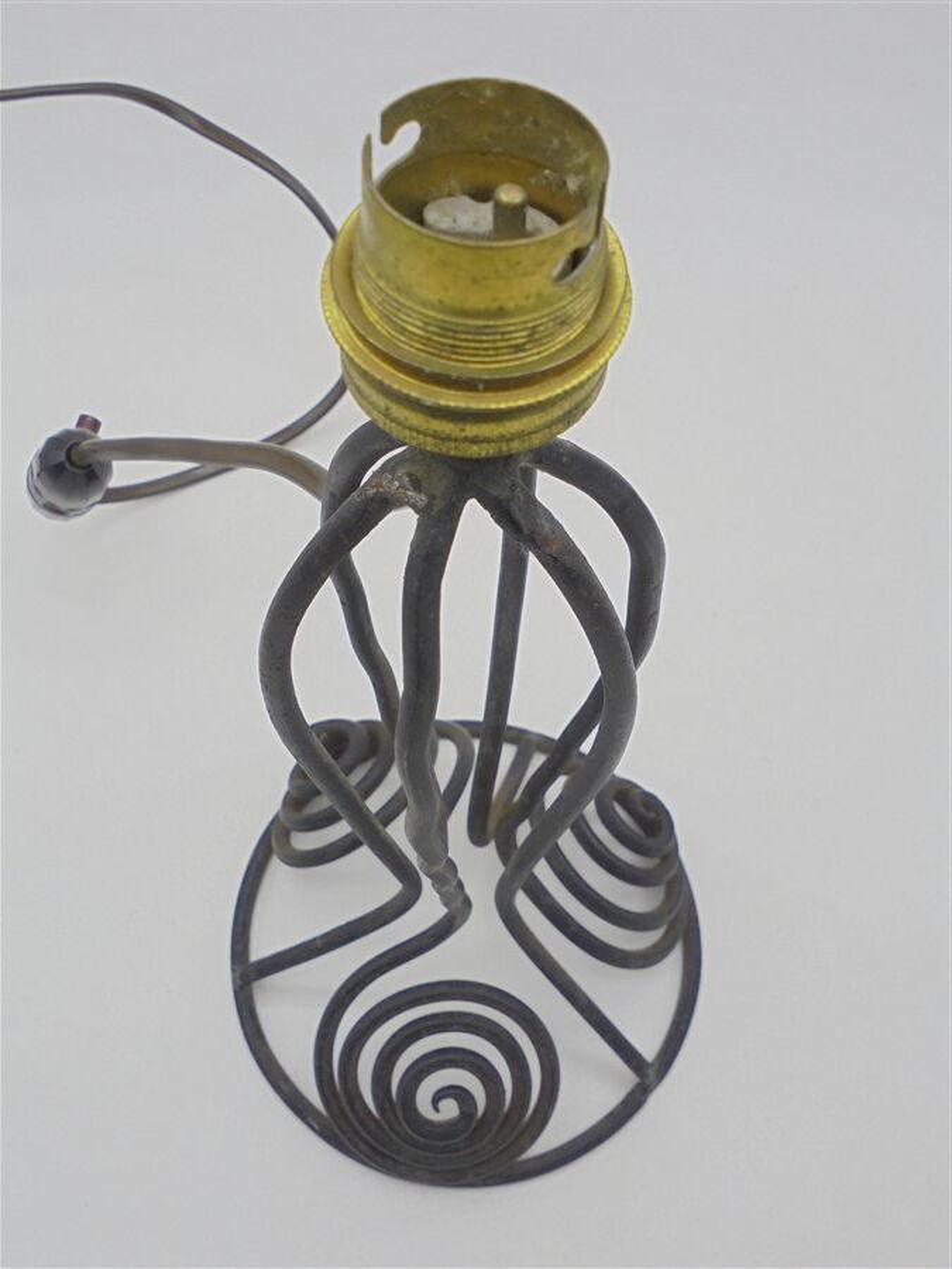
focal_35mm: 34
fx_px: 1247
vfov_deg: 54.0
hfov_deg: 41.8
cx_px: 476
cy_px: 634
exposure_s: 1/30
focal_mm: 6.1
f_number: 4
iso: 100
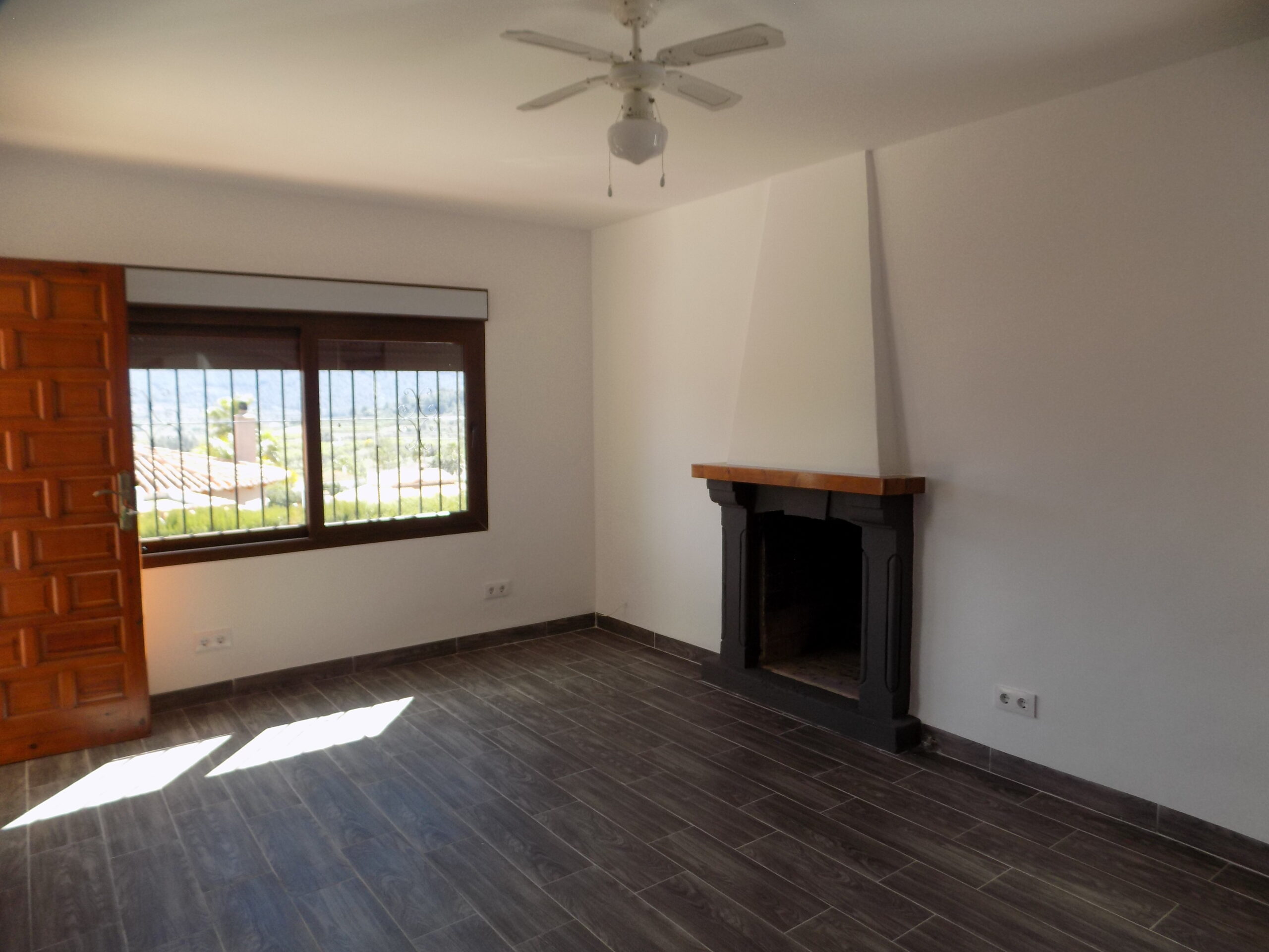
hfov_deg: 73.9
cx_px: 634
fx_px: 843
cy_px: 476
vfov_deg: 58.9
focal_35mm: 23
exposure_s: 1/125
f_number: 3.1
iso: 80
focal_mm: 4
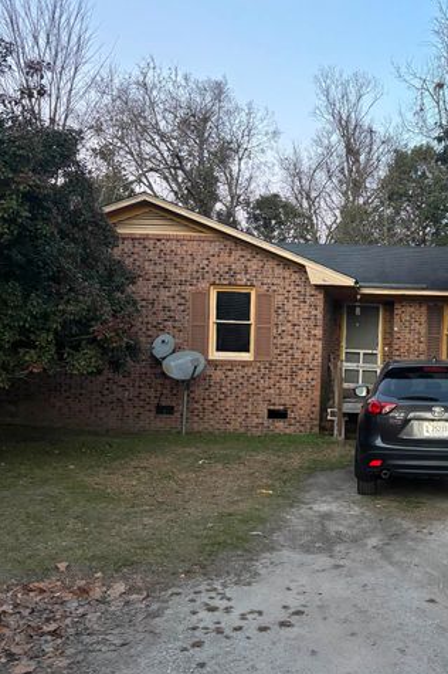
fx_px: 710
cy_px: 357
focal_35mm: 38
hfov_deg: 34.1
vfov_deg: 50.7
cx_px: 352
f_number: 1.6
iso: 320
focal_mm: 5.96
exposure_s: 1/60
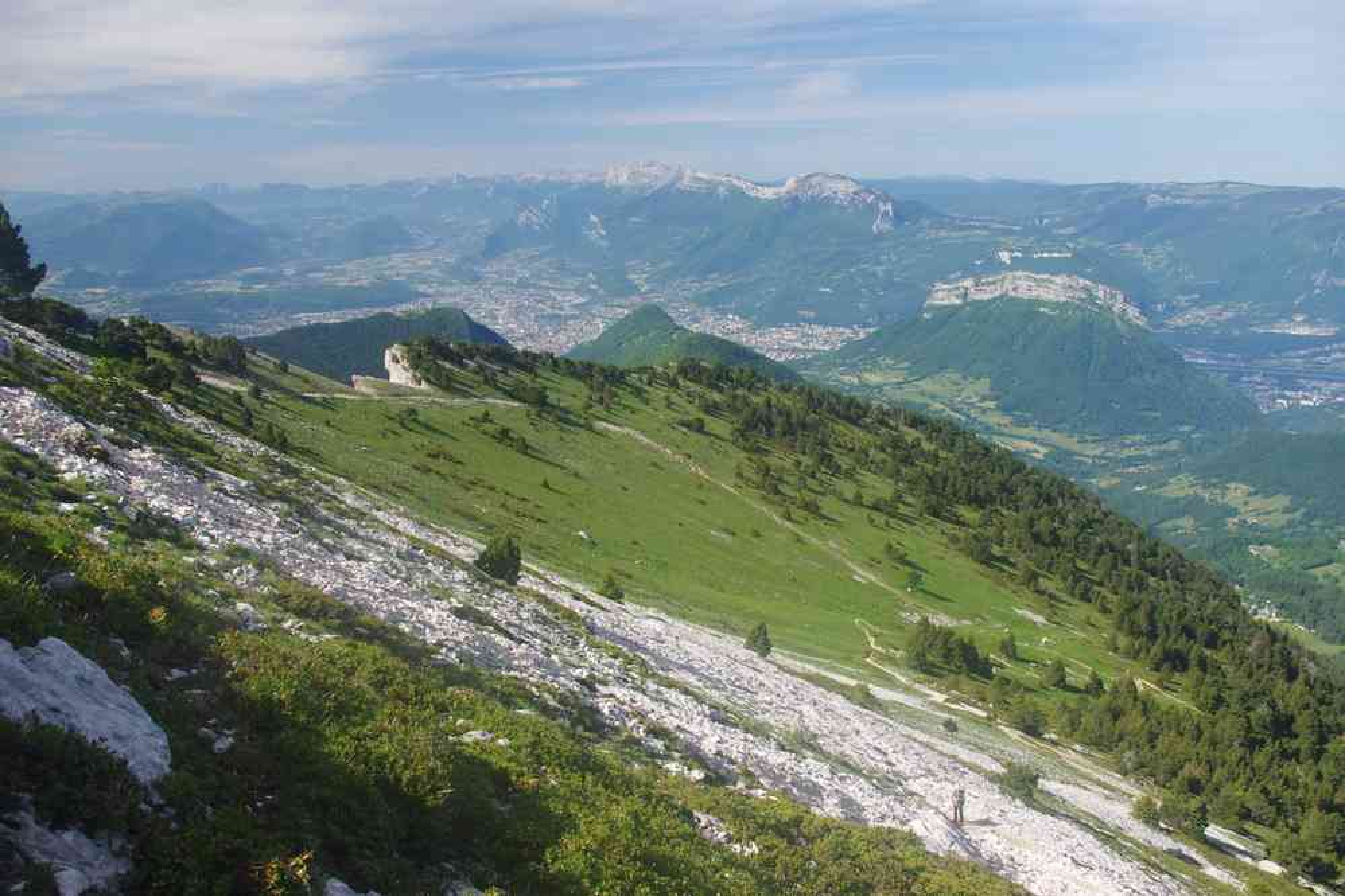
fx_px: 1177
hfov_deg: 59.5
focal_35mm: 32
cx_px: 672
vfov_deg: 41.7
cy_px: 448
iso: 200
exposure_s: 1/60
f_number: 11
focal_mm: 21
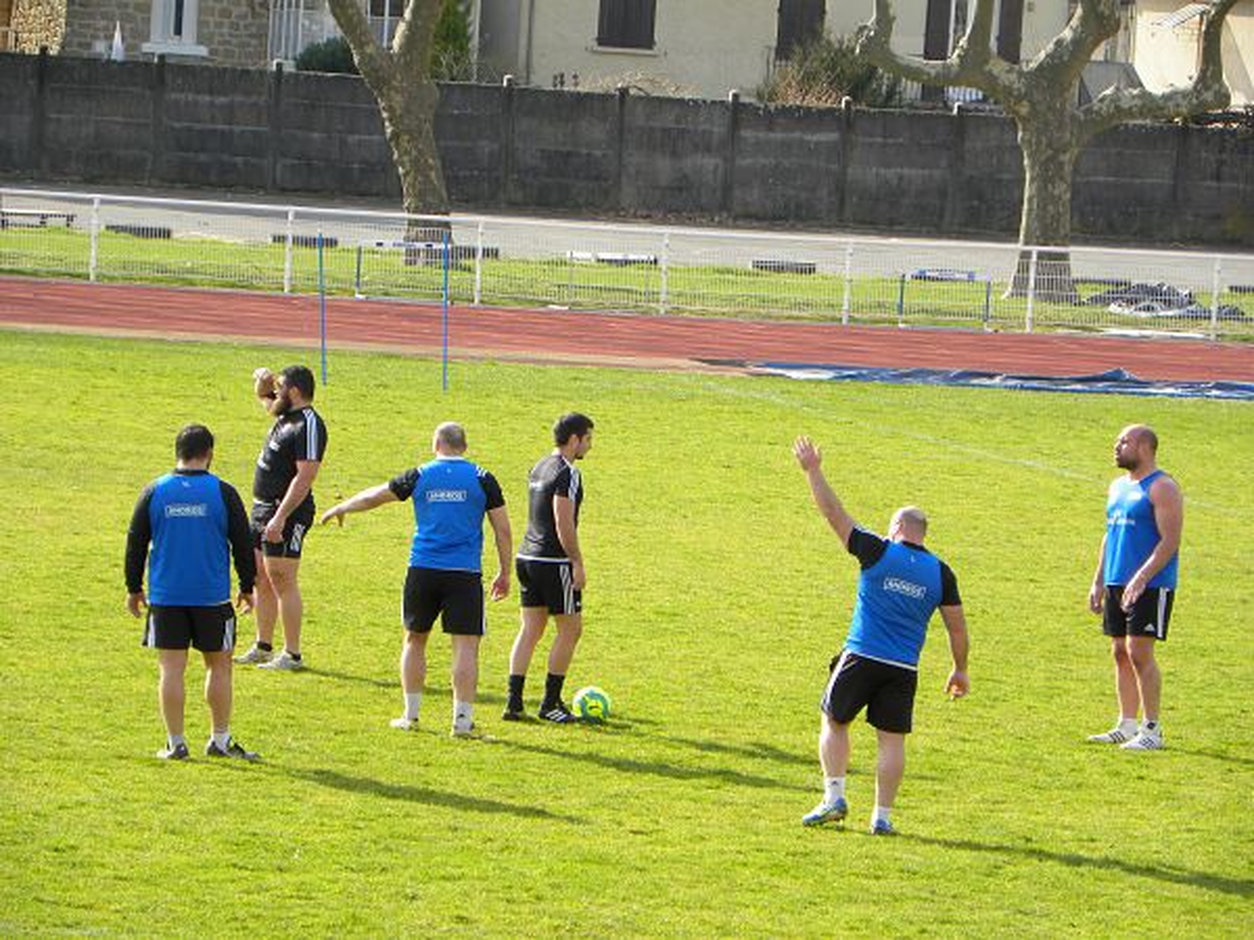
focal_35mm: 247
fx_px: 8948
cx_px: 627
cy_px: 470
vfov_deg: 6.0
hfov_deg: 8.0
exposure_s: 1/234
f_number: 4.5
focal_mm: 44
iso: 64
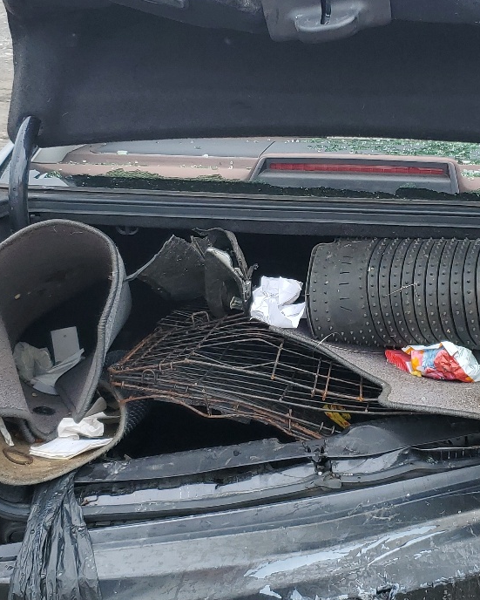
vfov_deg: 31.9
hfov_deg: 25.6
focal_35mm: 59
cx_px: 339
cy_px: 293
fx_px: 1047
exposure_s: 1/833
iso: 50
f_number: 1.5
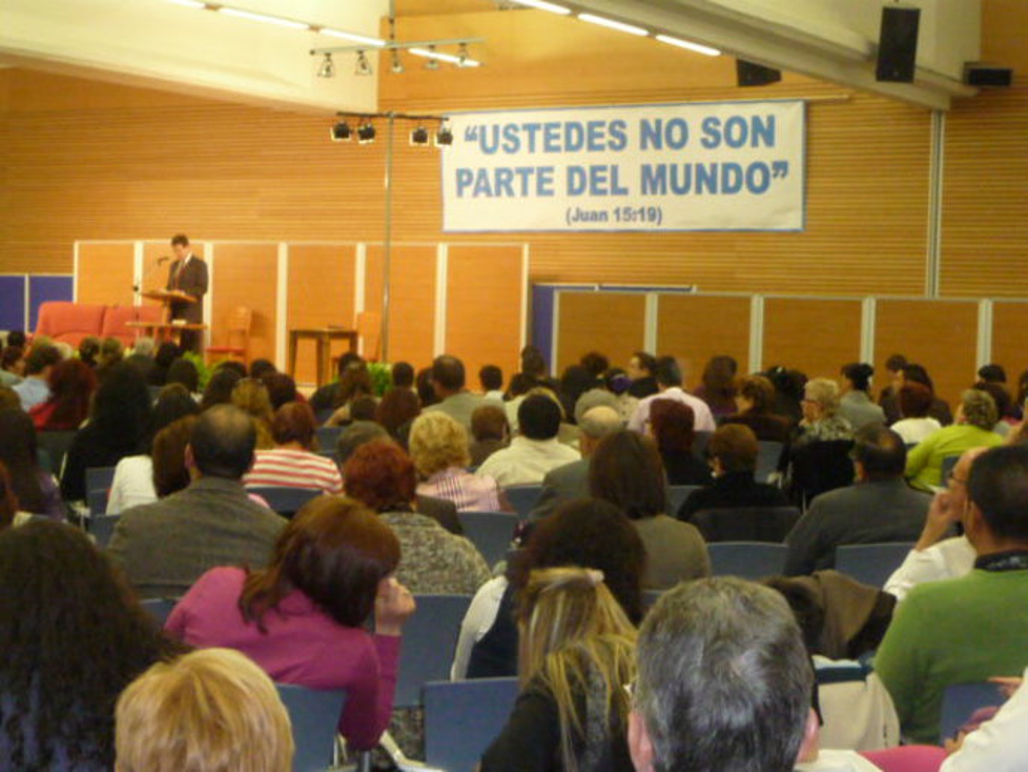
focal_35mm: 67
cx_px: 514
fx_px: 1990
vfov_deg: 21.9
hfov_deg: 29.0
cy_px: 386
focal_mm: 6.7
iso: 500
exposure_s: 1/30
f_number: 3.9
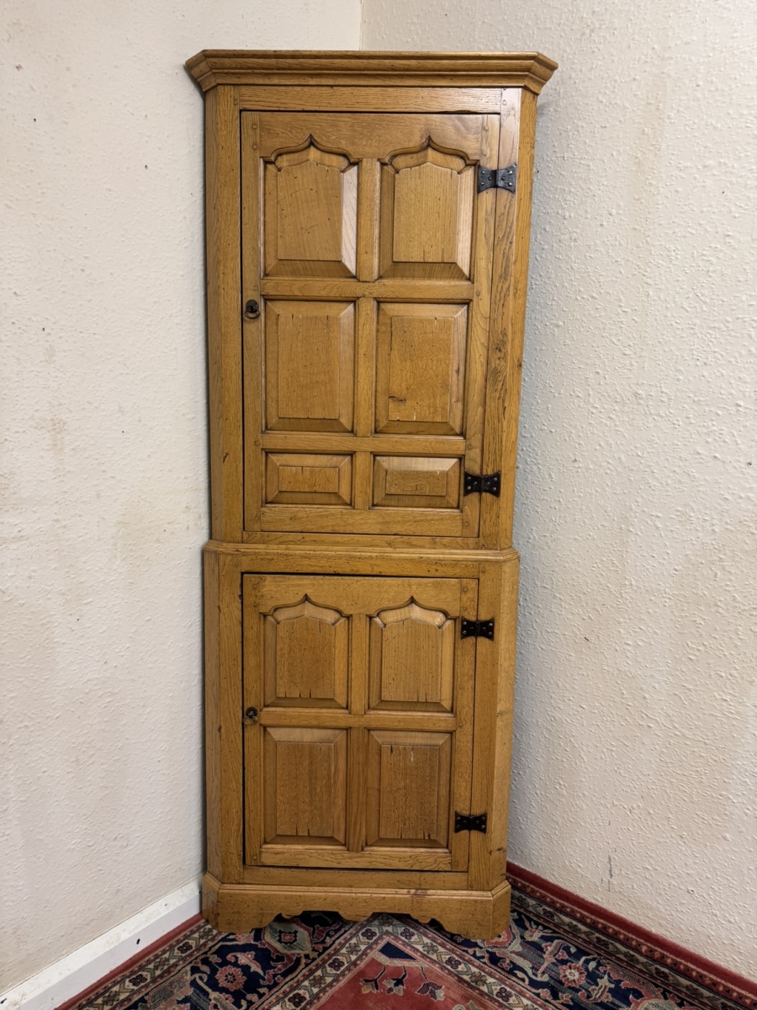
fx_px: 700
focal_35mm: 24
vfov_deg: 71.6
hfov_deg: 56.8
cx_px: 378
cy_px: 505
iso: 125
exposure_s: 1/50
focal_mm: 6.76
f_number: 1.78
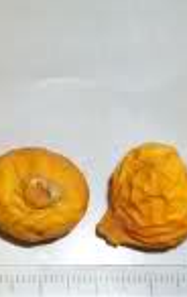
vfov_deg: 25.1
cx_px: 77
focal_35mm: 81
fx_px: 657
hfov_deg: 16.2
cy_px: 228
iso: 120
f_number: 2.8
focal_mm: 5.7
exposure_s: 1/60
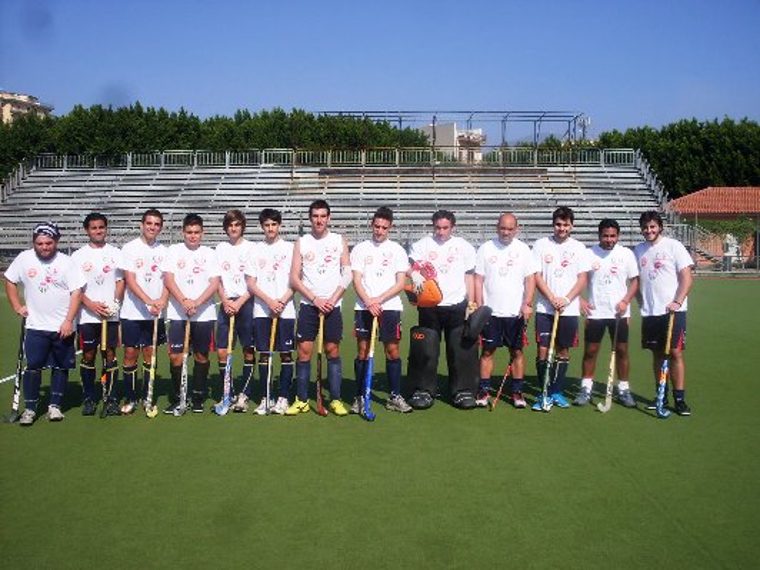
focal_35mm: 38
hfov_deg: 49.0
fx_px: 834
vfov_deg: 37.7
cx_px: 380
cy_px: 285
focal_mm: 6.3
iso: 80
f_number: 8.4
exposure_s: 1/350
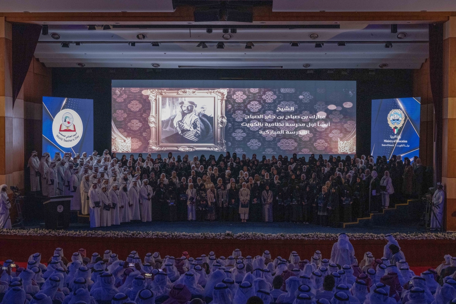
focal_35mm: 51
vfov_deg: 26.5
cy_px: 152
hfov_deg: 38.9
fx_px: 646
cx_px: 228
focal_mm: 51
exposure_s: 1/200
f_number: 4.5
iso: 3200
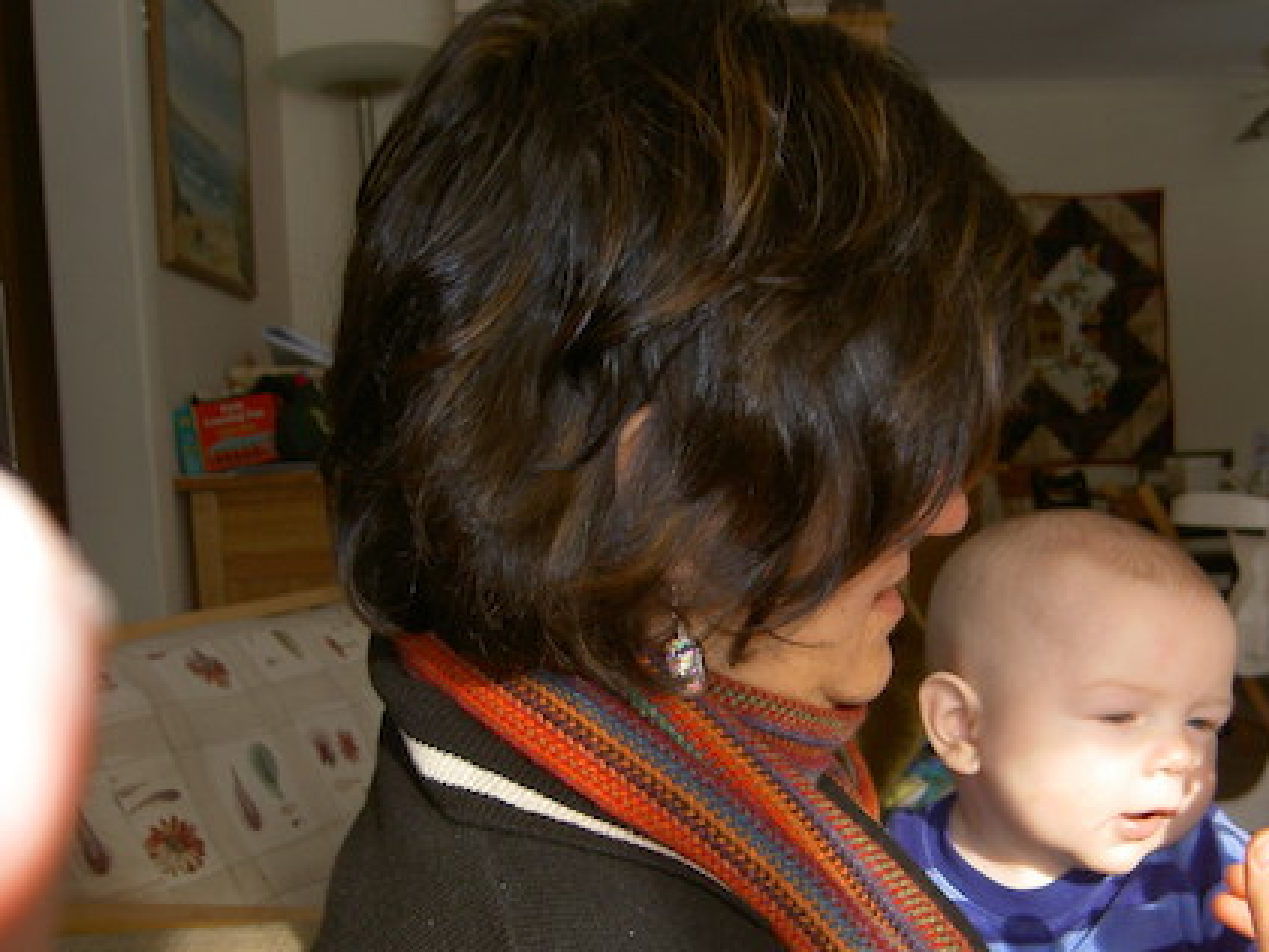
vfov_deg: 33.5
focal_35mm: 43
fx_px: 1577
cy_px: 590
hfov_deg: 43.6
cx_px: 776
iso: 50
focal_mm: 5.6
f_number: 2.8
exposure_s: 1/60
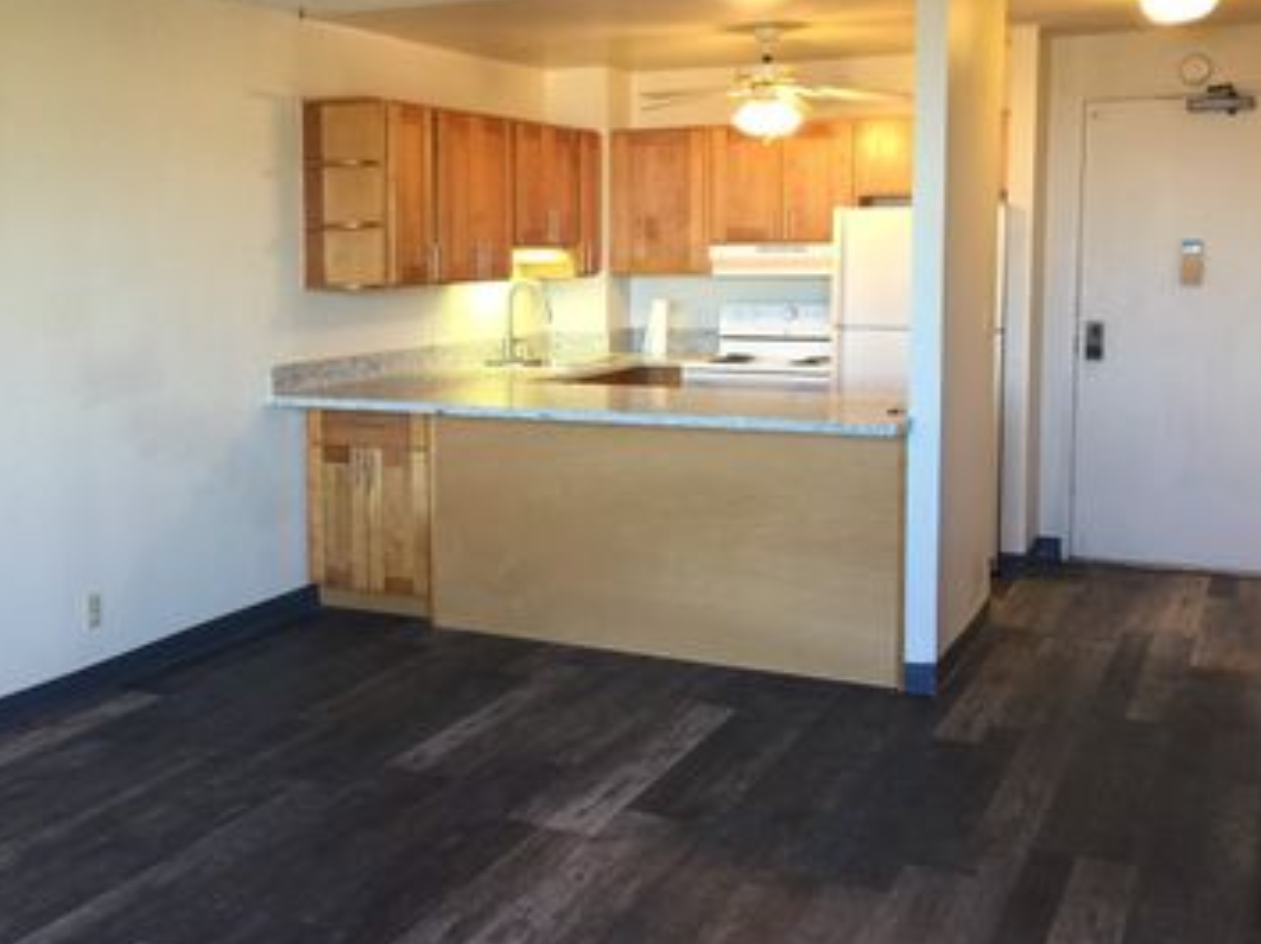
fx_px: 1493
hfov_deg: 45.4
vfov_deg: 35.0
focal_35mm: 41
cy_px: 394
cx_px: 477
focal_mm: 4.15
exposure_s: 1/30
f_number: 2.2
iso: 50
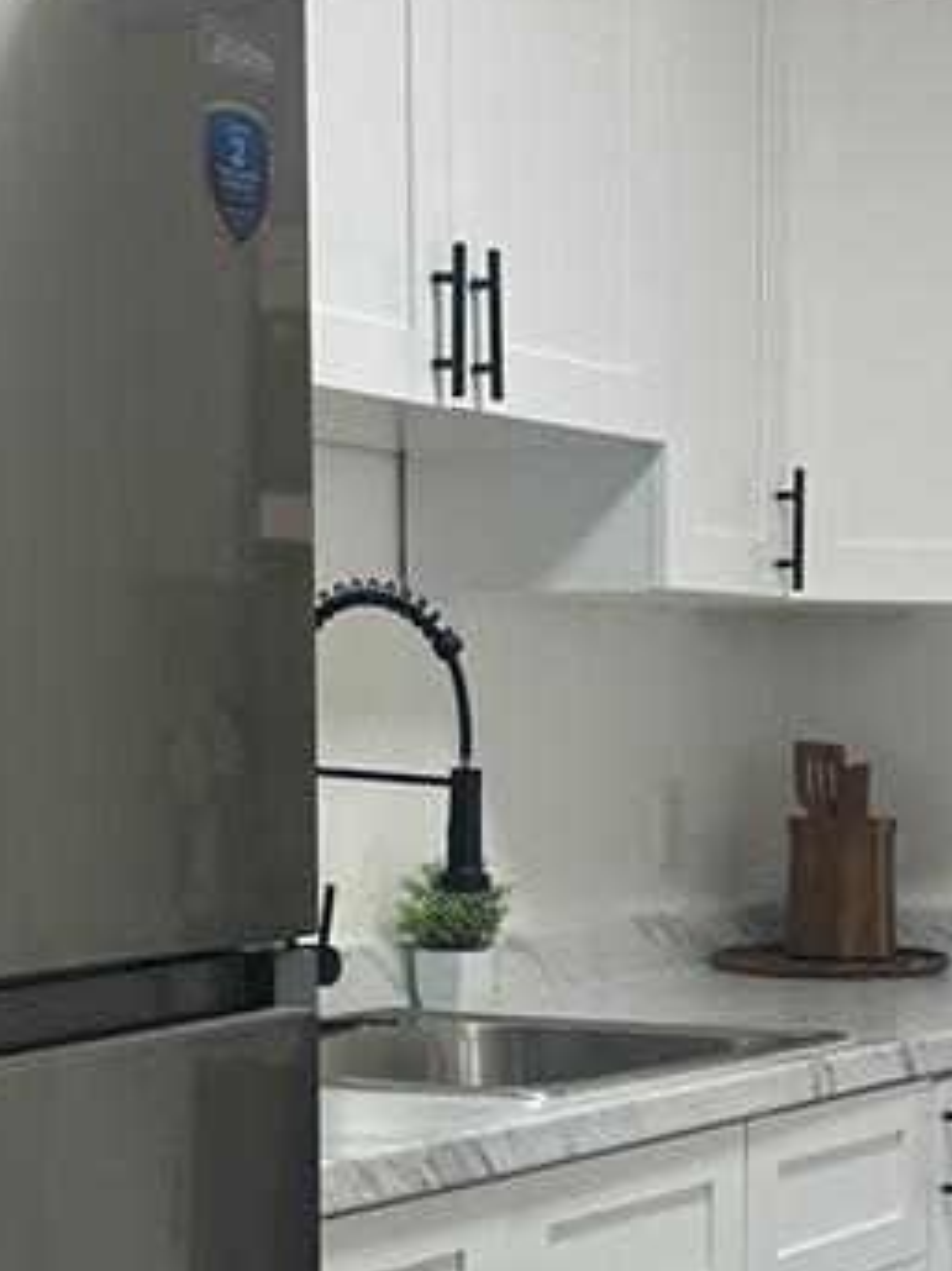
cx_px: 815
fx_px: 3082
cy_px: 1012
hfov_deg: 17.4
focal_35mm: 84
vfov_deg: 23.0
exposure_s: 1/120
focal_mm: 6.86
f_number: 1.78
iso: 100
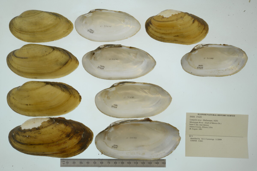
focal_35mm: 60
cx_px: 128
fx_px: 428
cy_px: 86
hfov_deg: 33.4
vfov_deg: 22.6
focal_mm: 60
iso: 100
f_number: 32
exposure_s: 1/10
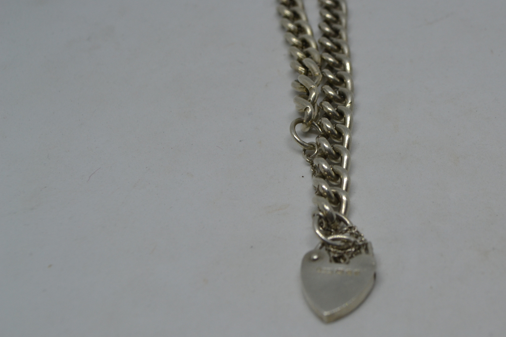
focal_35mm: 60
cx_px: 335
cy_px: 153
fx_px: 843
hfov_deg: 33.1
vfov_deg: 22.6
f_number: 8
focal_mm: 30
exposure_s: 1/60
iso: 400
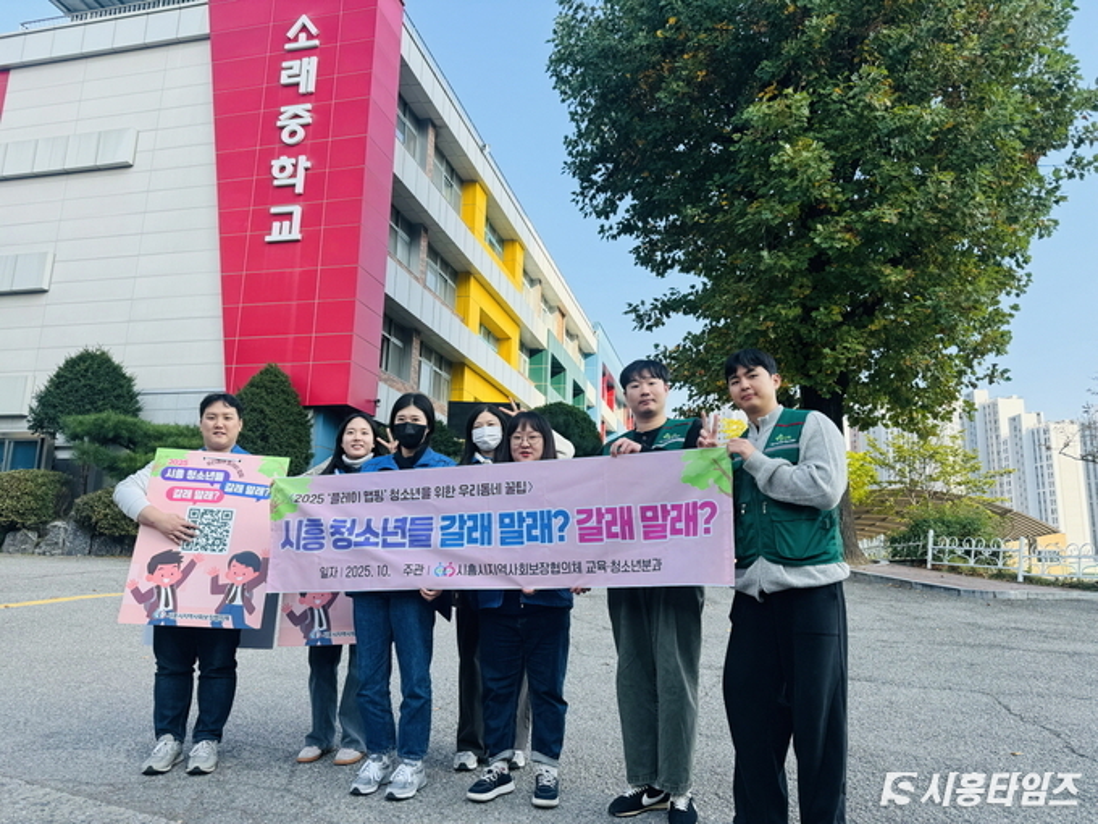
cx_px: 549
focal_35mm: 24
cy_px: 412
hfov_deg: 71.6
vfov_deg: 56.8
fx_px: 761
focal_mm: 6.76
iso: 80
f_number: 1.78
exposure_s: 1/1339
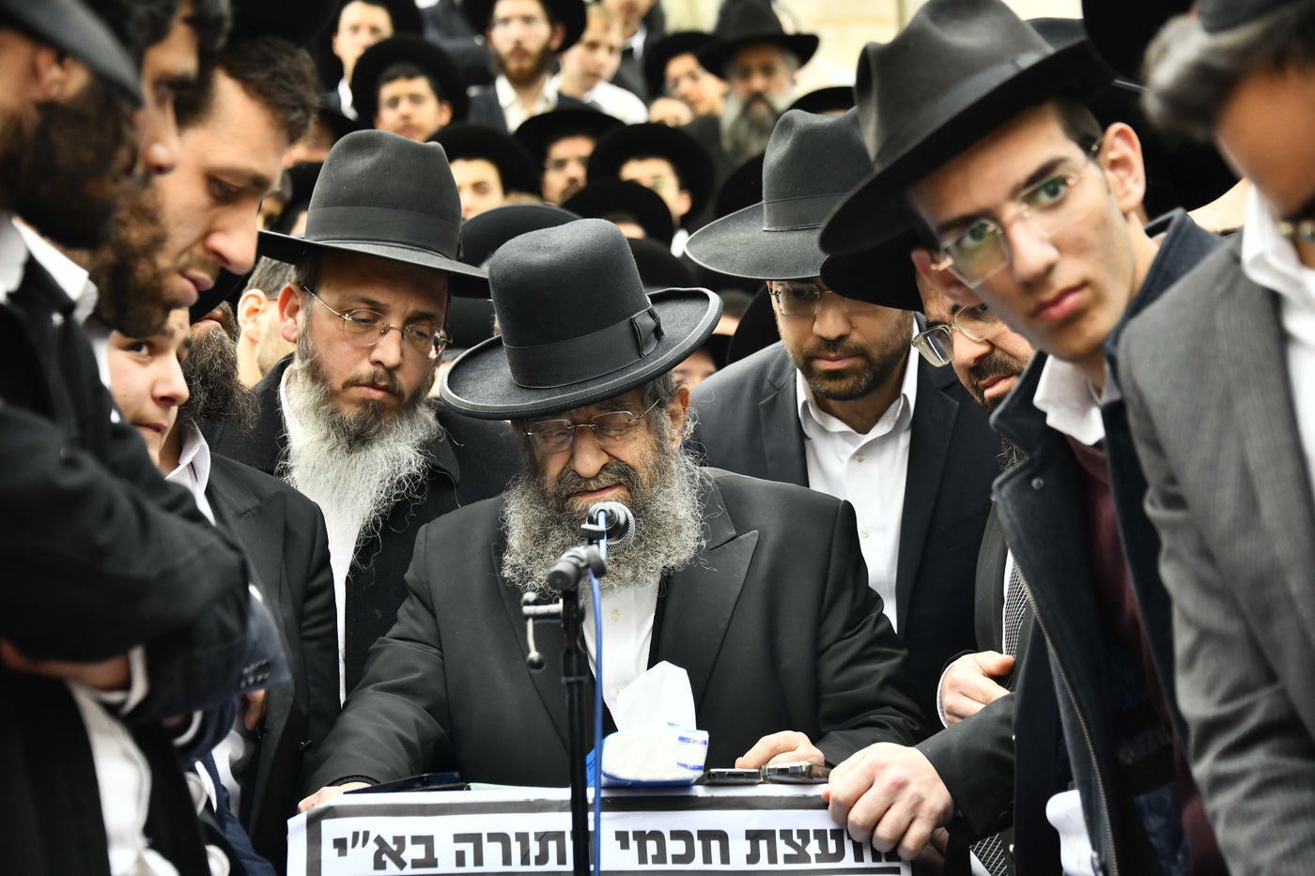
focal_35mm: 100
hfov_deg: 20.4
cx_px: 658
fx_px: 3652
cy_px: 438
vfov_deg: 13.7
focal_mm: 100
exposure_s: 1/250
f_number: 5.6
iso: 1250
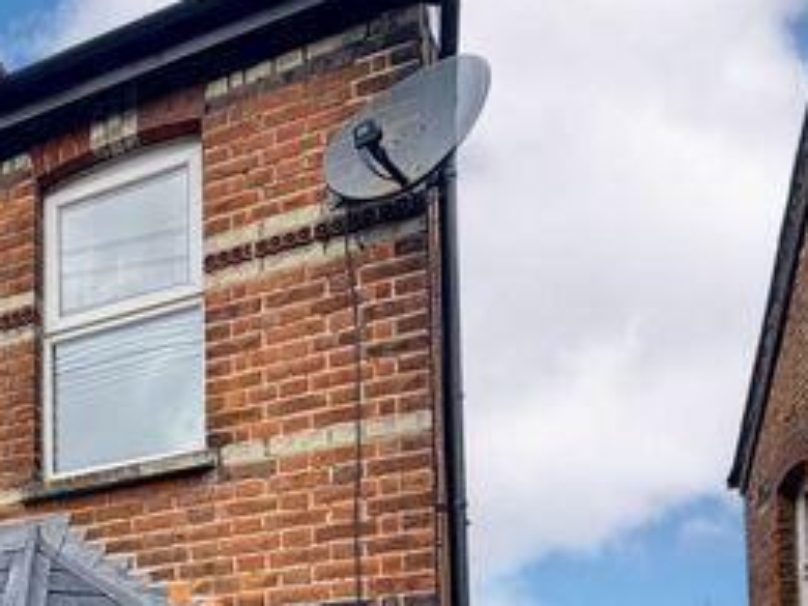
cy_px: 768
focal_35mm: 43
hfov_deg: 35.0
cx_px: -155
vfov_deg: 28.3
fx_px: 1004
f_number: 2.2
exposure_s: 1/502
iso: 50
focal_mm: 2.22
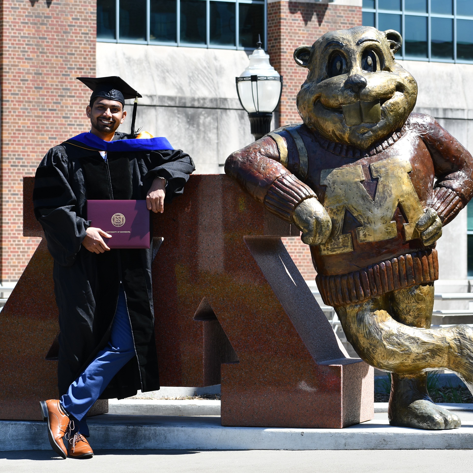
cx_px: 212
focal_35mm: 143
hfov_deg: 12.2
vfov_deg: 12.2
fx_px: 2211
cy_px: 237
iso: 160
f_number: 8
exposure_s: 1/250
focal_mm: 75
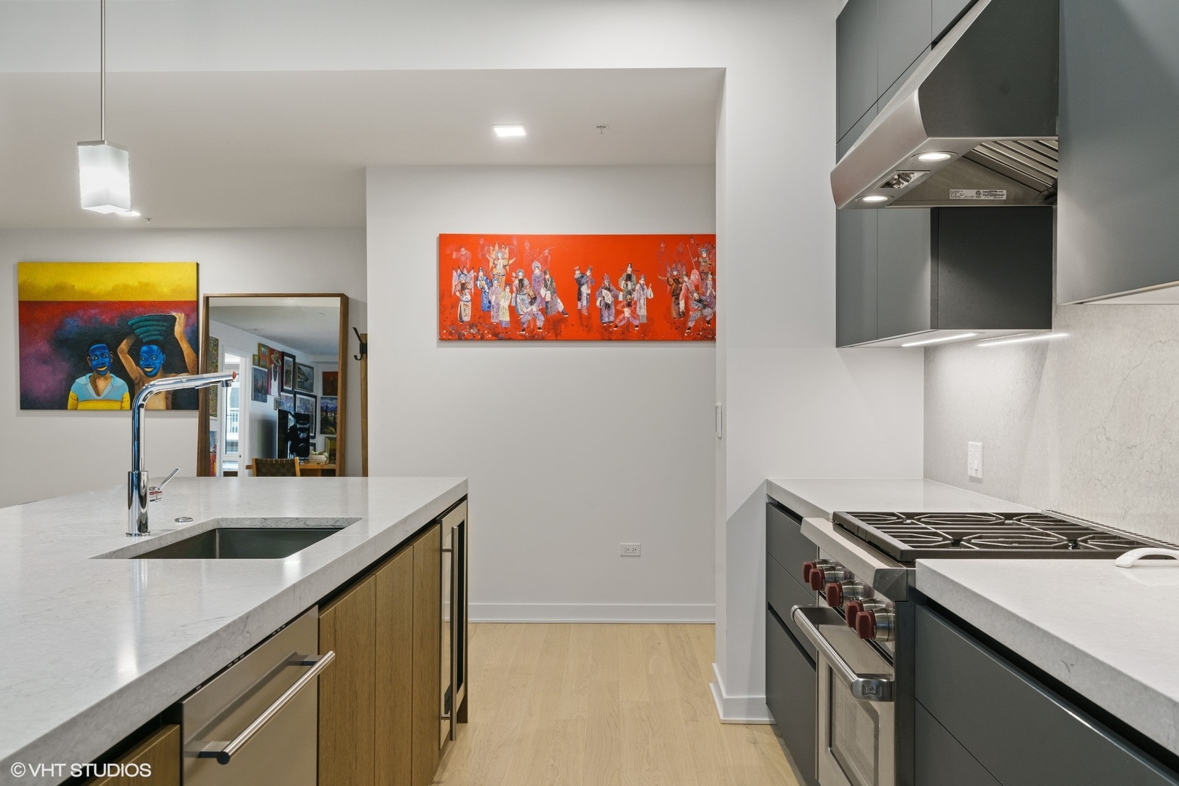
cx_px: 590
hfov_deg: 61.9
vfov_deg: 43.6
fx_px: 983
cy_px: 393
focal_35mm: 30
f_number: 8
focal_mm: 30
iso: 320
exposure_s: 1/4
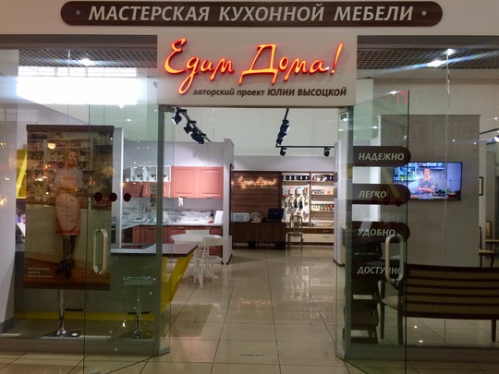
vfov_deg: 48.2
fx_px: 418
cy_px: 187
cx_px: 250
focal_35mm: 29
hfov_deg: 61.7
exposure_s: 1/33
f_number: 2.2
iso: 50
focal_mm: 4.15
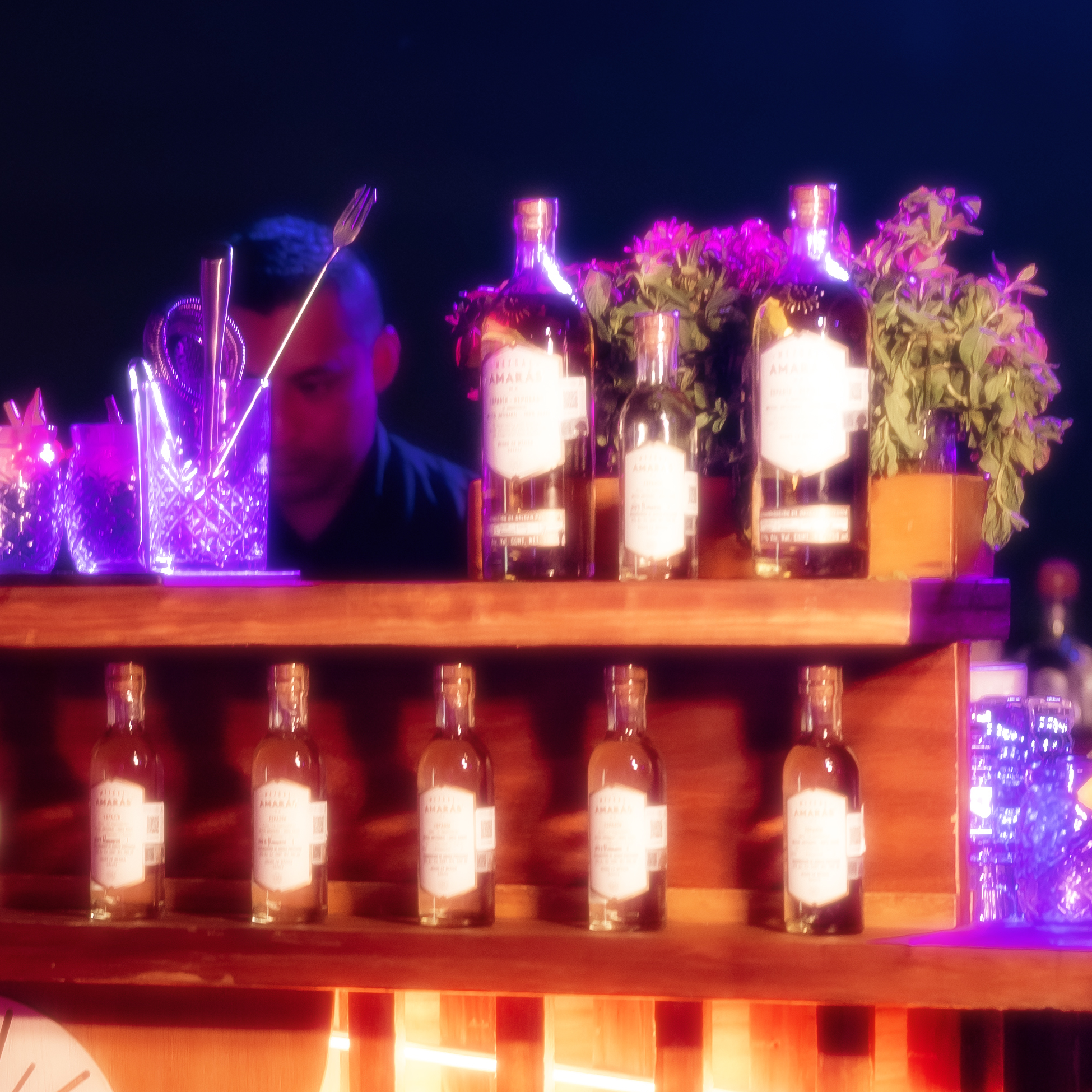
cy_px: 714
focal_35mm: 150
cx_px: -31
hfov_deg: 11.5
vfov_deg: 11.6
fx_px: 5354
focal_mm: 50
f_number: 1.4
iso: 800
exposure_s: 1/160
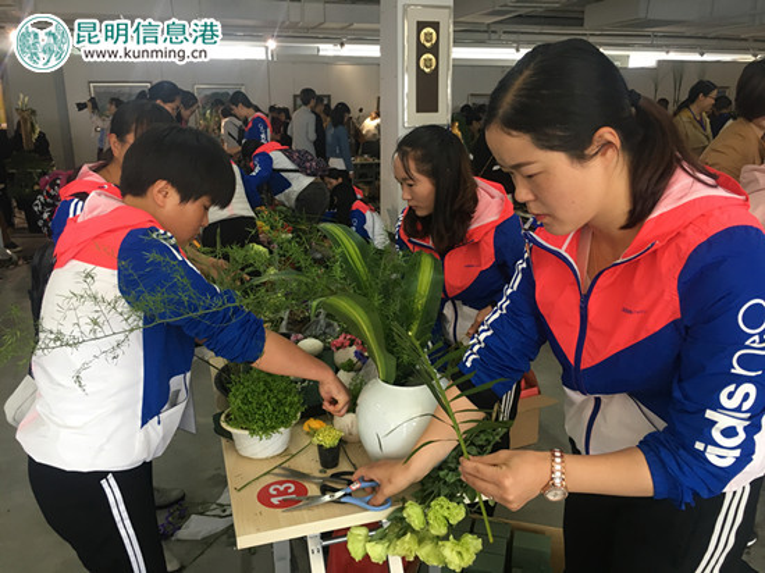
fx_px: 641
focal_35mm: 29
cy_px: 286
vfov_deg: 48.2
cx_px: 382
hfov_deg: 61.7
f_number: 2.2
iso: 50
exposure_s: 1/33
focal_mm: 4.15
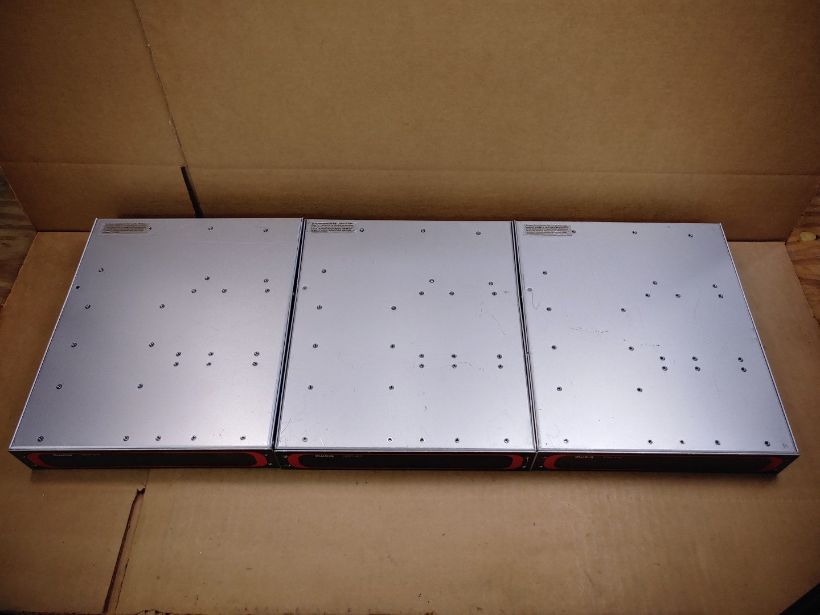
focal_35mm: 28
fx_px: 663
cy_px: 308
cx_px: 410
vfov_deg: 49.7
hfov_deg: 63.4
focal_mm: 4.36
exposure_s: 1/301
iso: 50
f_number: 1.8
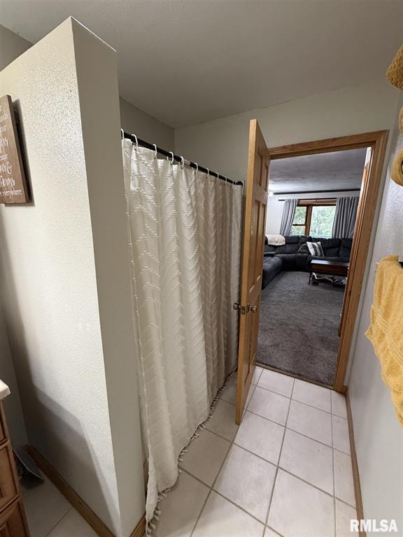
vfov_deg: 102.1
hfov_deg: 85.7
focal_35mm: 14
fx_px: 217
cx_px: 202
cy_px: 268
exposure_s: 1/60
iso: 320
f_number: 2.2
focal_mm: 2.22
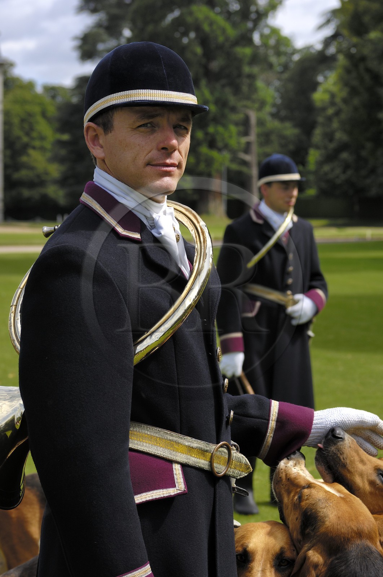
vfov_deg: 19.5
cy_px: 288
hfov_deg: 13.0
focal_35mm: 105
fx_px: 1681
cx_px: 192
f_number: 6.3
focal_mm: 70
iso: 100
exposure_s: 1/320
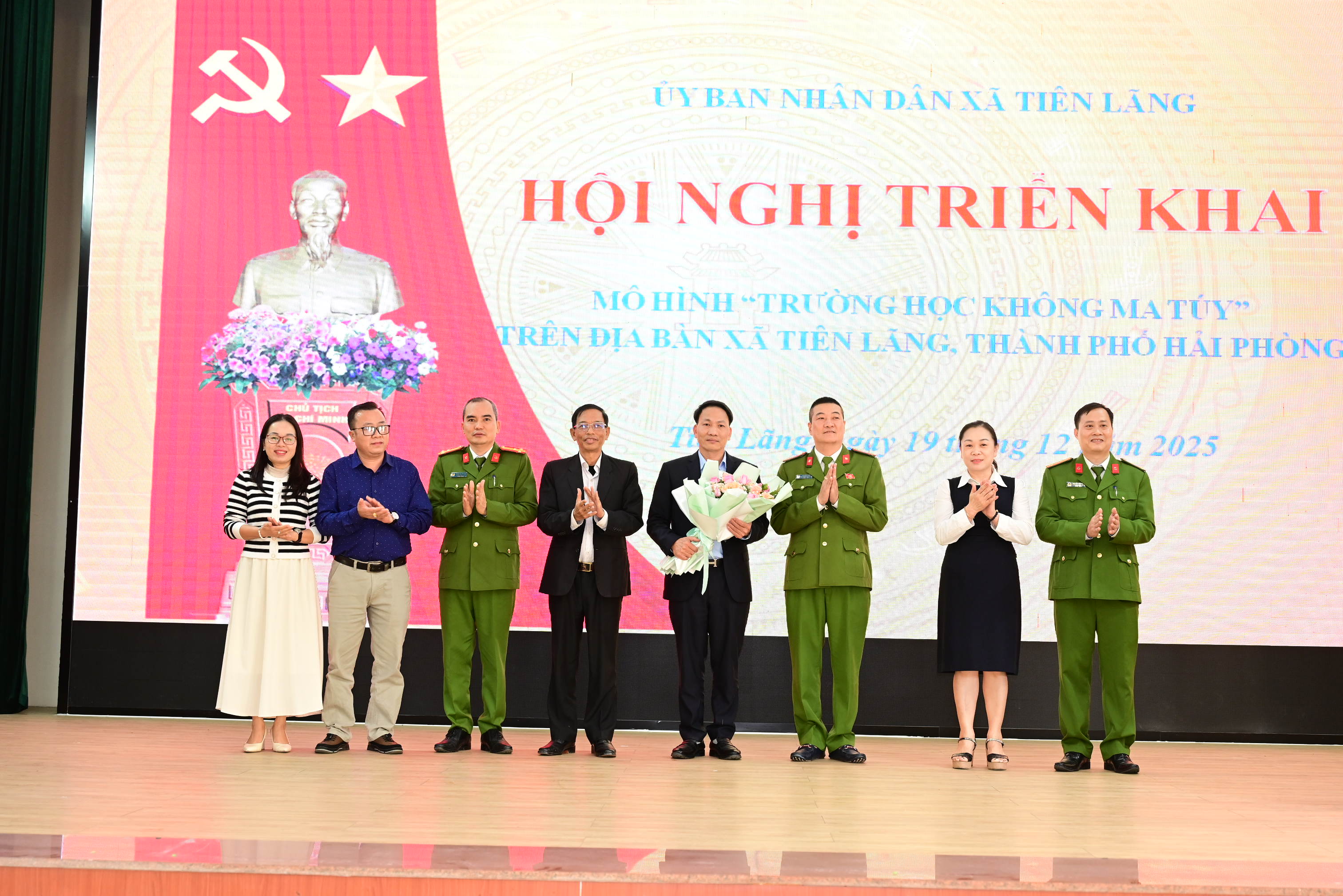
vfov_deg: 29.2
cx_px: 672
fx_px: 1716
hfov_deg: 42.7
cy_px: 448
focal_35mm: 46
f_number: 4
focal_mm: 46
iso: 1600
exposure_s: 1/160
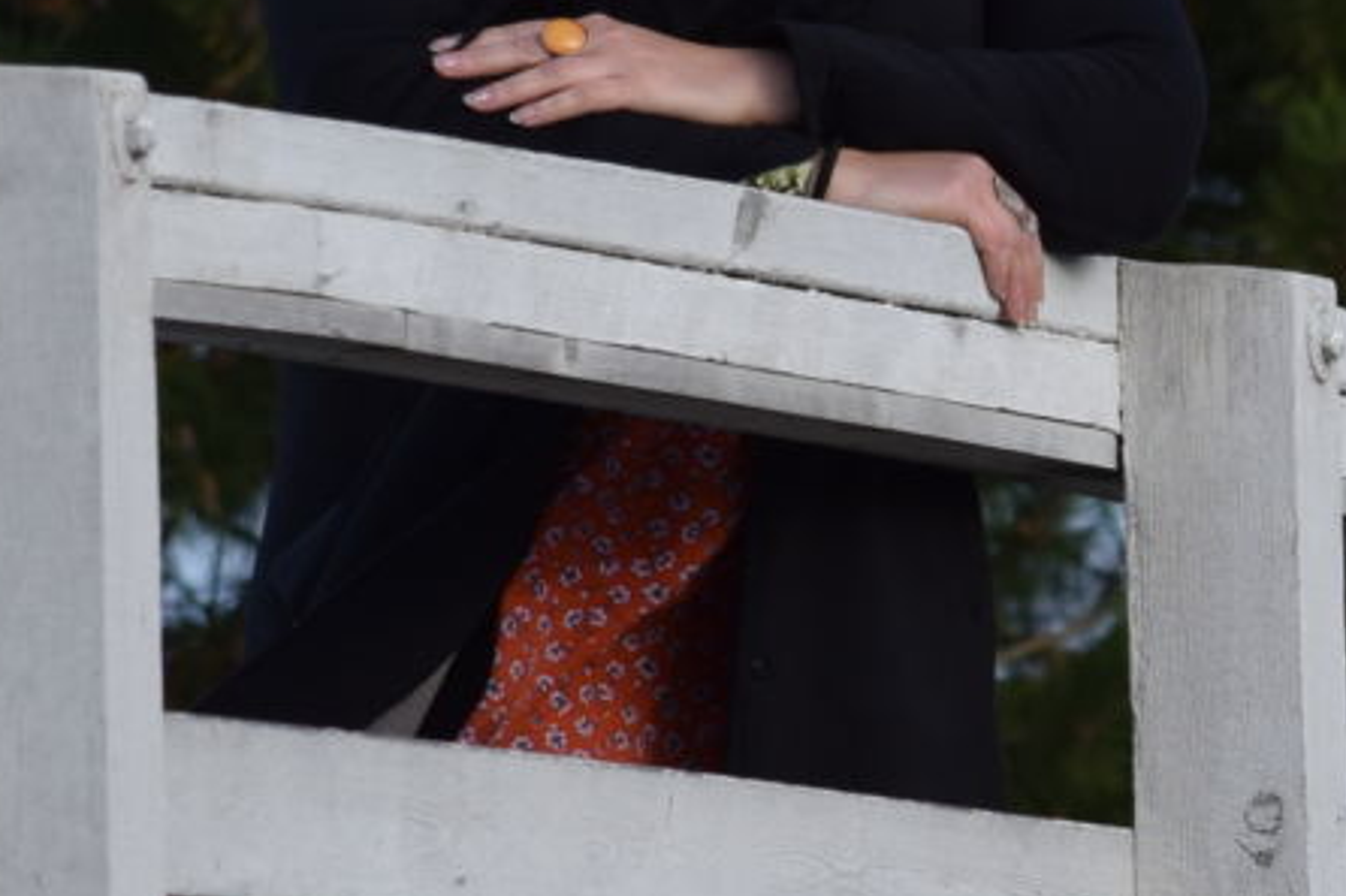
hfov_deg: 1.7
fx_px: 46380
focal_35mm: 1241
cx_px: 1452
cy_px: 104
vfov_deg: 1.1
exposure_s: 1/640
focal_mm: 180
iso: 200
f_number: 6.3
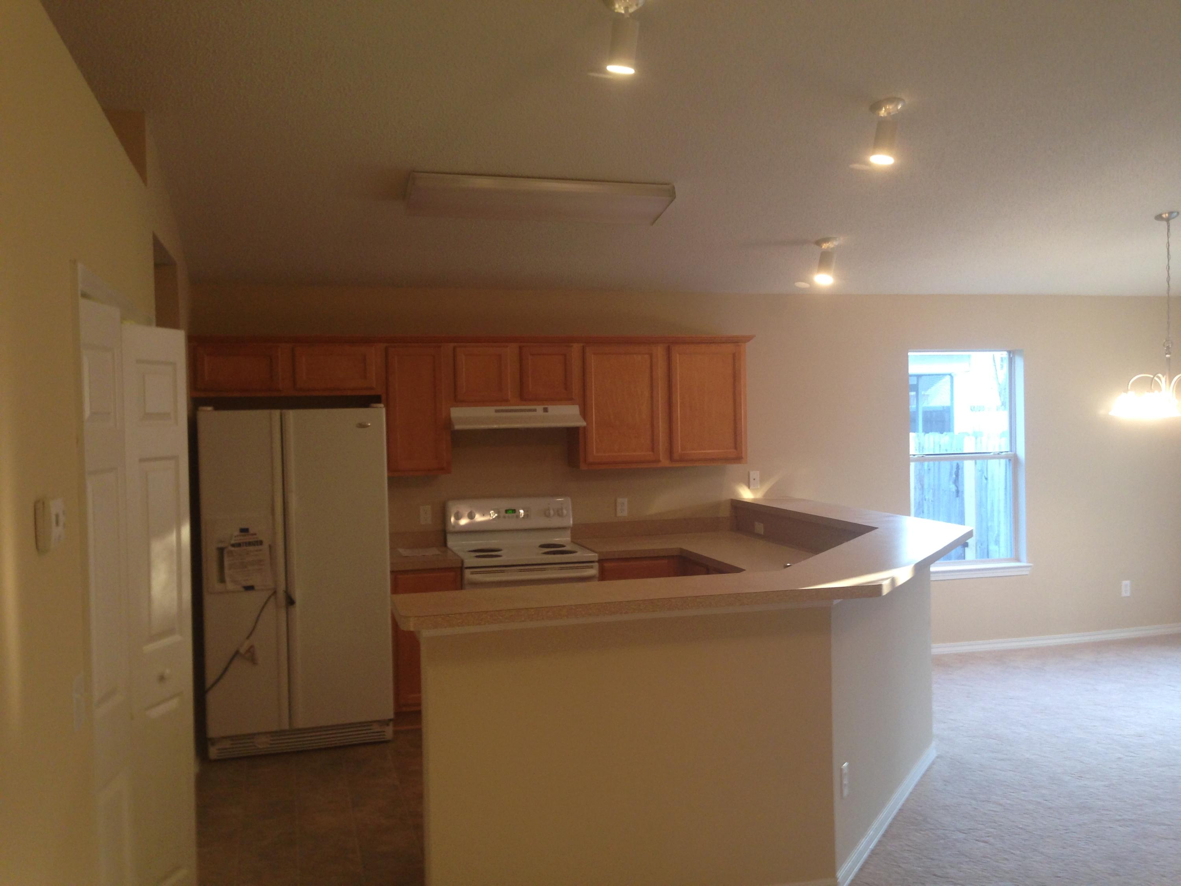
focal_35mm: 33
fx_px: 1126
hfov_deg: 55.4
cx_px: 590
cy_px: 443
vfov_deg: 42.9
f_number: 2.4
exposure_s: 1/20
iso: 100
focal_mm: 4.12
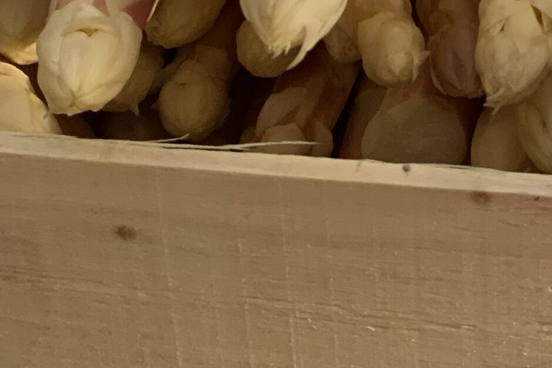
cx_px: 498
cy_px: -353
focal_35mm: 82
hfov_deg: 24.1
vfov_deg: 14.1
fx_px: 1257
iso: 16
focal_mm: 3
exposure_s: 1/1490
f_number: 1.8
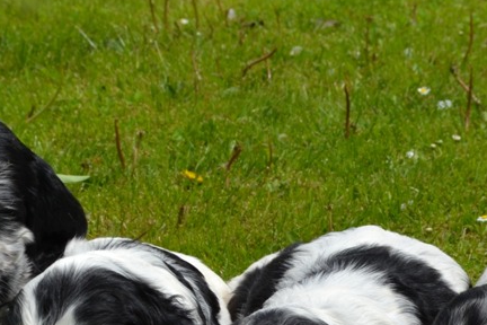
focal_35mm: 111
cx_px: 241
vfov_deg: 12.3
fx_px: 1501
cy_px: 279
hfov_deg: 18.4
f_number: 9
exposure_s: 1/320
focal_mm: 40
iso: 100
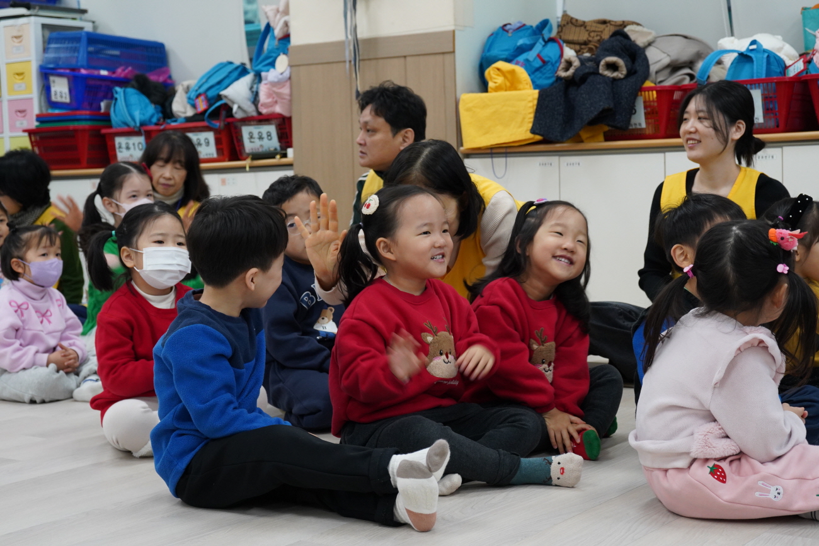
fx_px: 1365
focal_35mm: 60
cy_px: 273
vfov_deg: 22.6
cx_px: 410
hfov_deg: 33.4
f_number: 7.1
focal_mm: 60
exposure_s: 1/80
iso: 2500
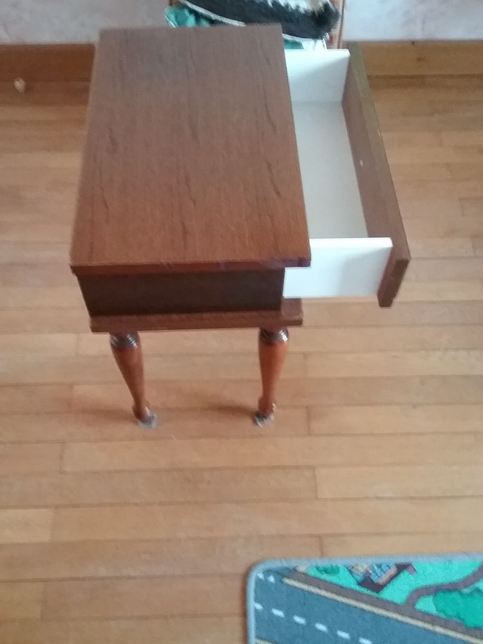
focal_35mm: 31
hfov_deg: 45.4
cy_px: 322
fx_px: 577
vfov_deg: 58.4
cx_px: 242
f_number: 2.2
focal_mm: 3.3
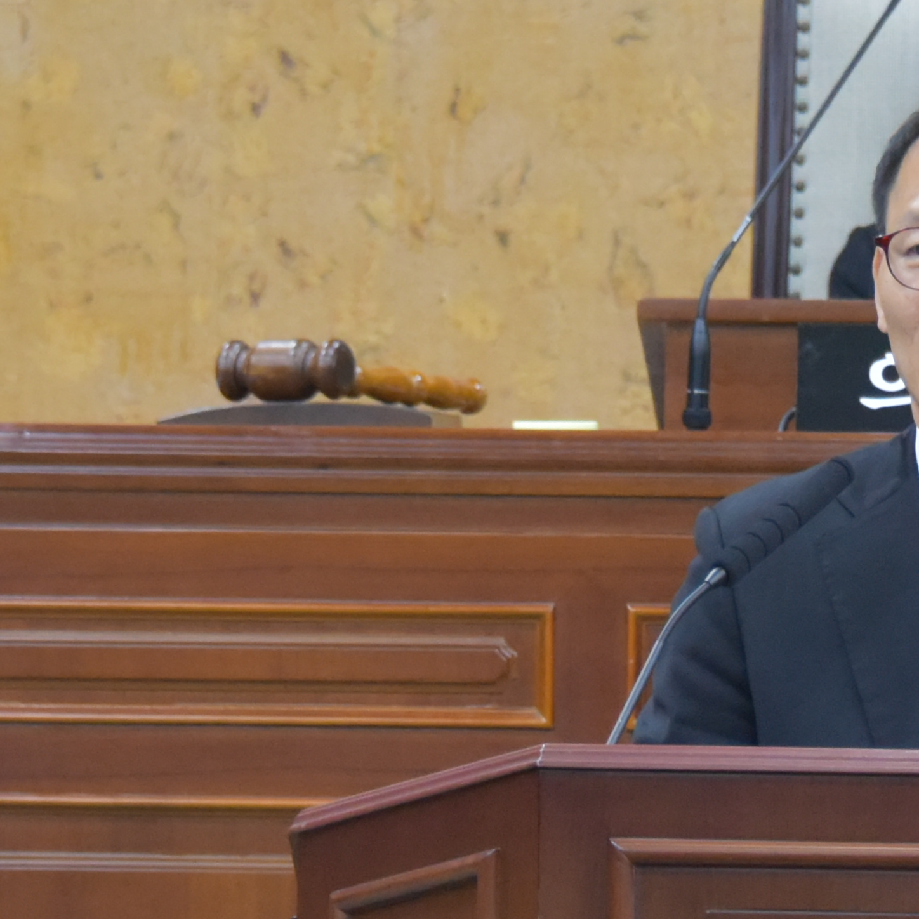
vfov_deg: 4.1
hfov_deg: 4.1
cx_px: 891
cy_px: 155
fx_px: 12976
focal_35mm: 432
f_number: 5.3
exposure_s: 1/100
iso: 3200
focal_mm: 100
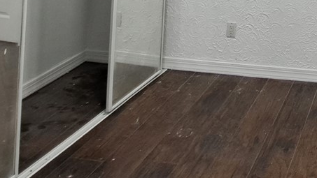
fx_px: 420
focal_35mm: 50
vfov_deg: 18.8
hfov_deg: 35.8
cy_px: -139
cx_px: 341
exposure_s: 1/40
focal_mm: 1.74
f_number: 2.2
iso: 100
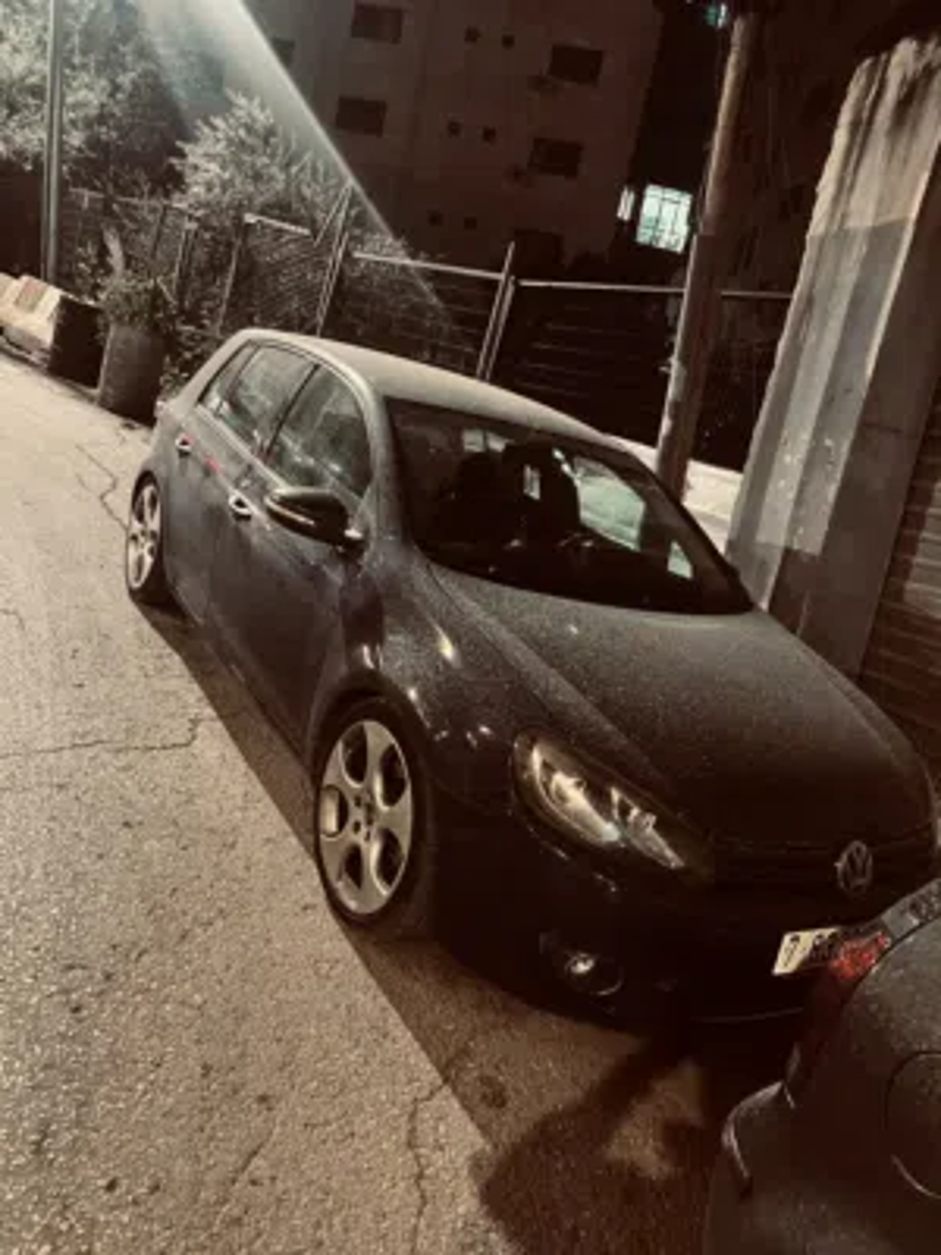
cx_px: 470
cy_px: 628
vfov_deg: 67.3
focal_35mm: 26
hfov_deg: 53.1
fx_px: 942
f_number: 1.5
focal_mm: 5.7
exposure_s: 1/25
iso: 500
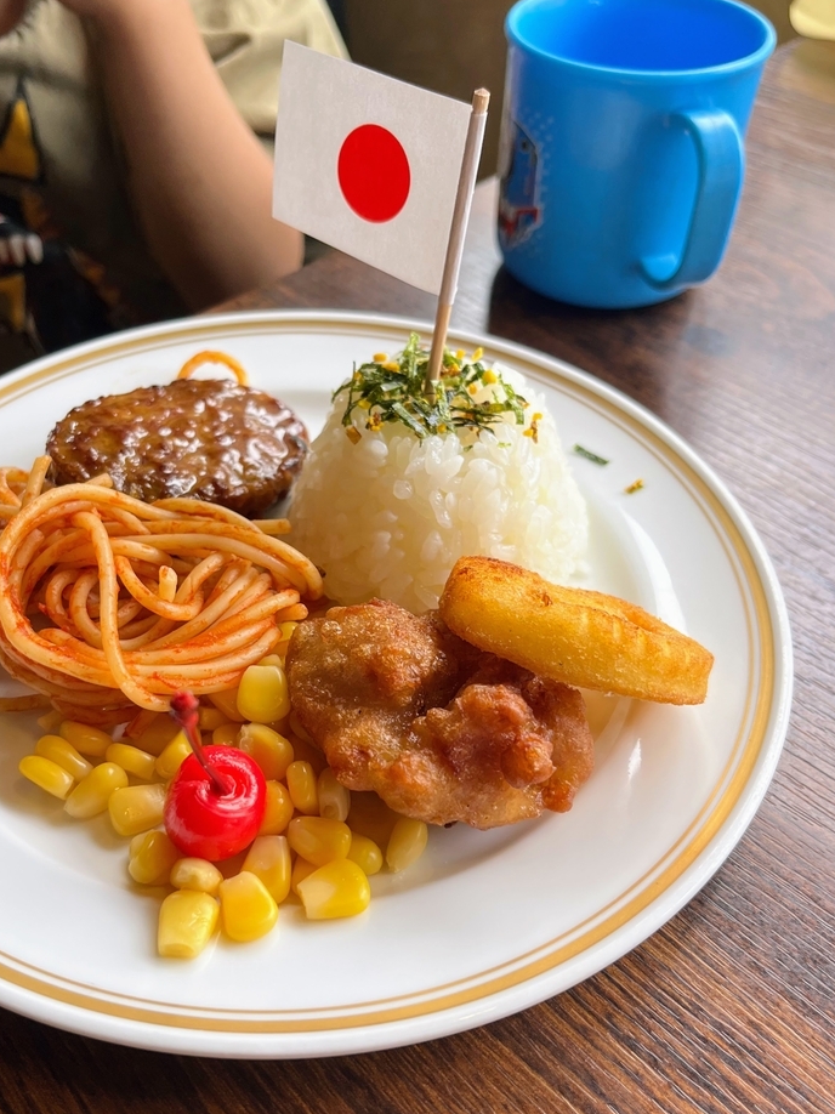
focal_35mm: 34
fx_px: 1094
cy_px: 627
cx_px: 317
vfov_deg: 53.8
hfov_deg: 41.5
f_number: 1.6
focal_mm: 5.1
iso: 32
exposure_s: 1/129
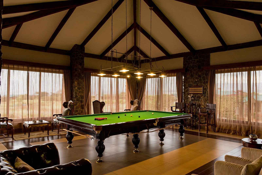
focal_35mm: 26
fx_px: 189
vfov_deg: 49.6
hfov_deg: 69.4
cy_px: 88
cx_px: 131
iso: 1000
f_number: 8
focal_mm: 26
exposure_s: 1/8
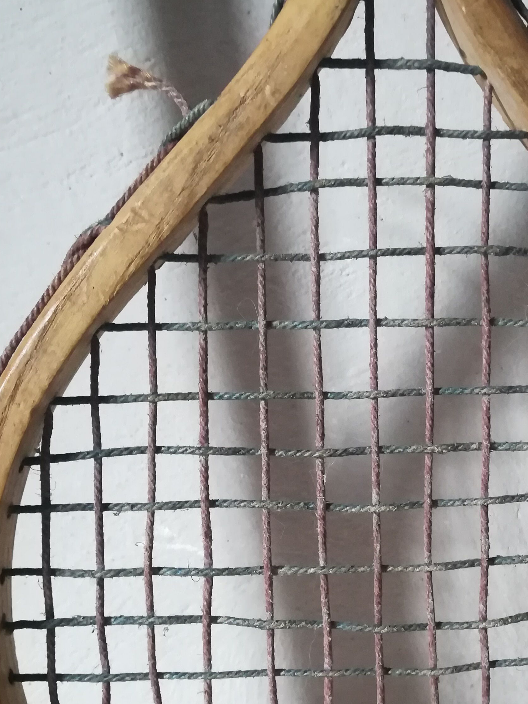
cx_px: 383
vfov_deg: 40.8
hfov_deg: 31.1
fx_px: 936
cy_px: 454
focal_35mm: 46
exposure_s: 1/25
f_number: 2.2
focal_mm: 3.83
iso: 500
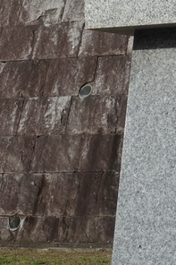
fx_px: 1013
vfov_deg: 14.5
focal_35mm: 138
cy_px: -34
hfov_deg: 9.7
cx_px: 242
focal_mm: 12.48
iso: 125
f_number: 5.6
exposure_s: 1/800
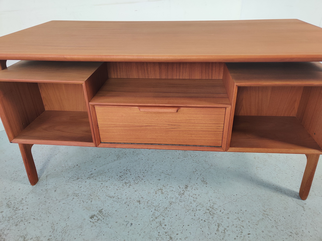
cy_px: 120
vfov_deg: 51.4
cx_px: 161
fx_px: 251
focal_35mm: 27
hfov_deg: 65.3
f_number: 1.65
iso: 160
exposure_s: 1/100
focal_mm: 4.75
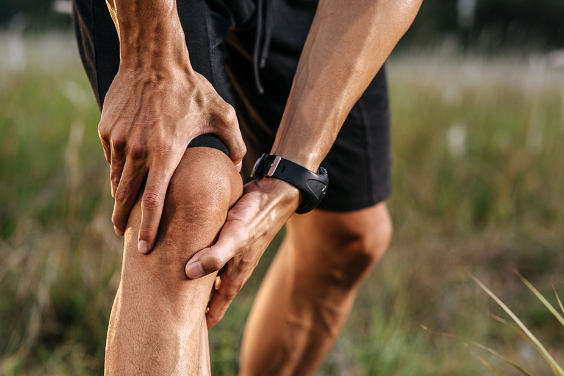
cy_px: 199
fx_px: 1441
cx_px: 277
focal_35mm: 92
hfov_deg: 22.1
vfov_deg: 14.9
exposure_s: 1/400
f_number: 2.8
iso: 100
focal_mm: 85
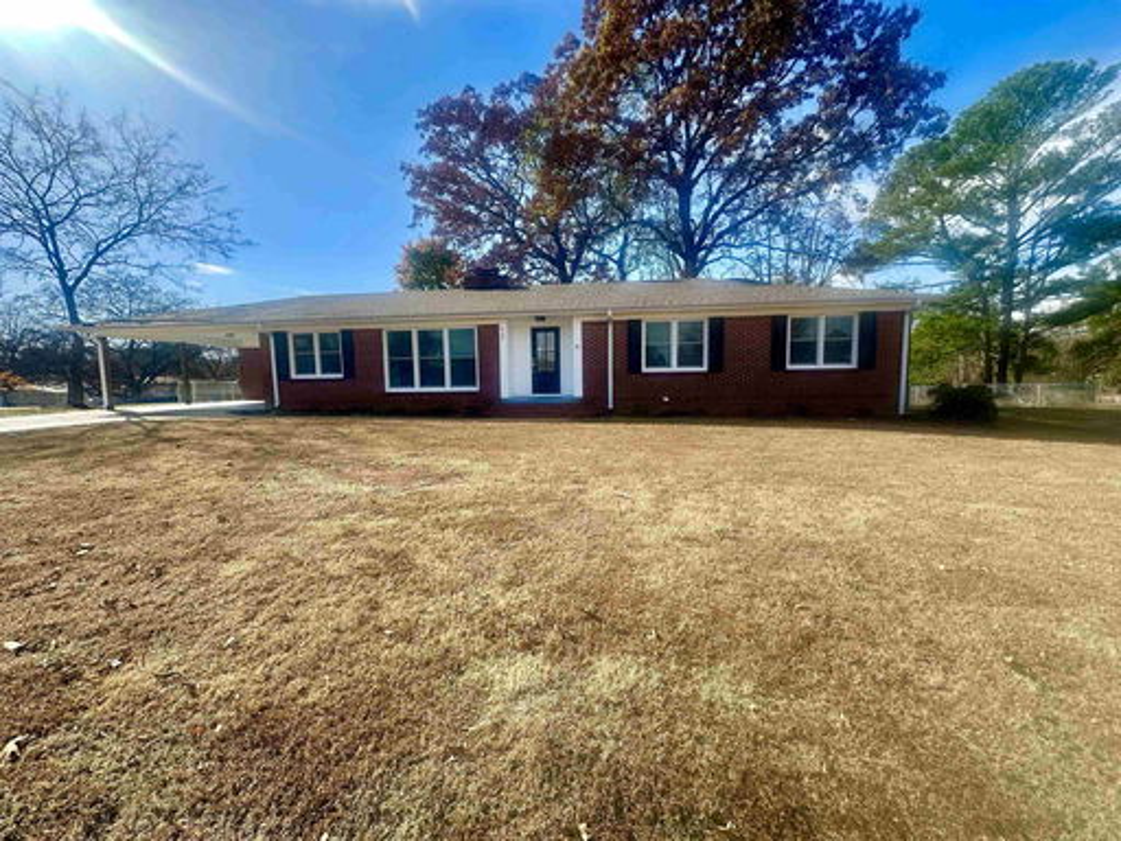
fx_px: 453
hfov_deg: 102.1
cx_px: 560
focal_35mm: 14
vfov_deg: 85.7
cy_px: 420
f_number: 2.2
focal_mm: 2.22
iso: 40
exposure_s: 1/1052
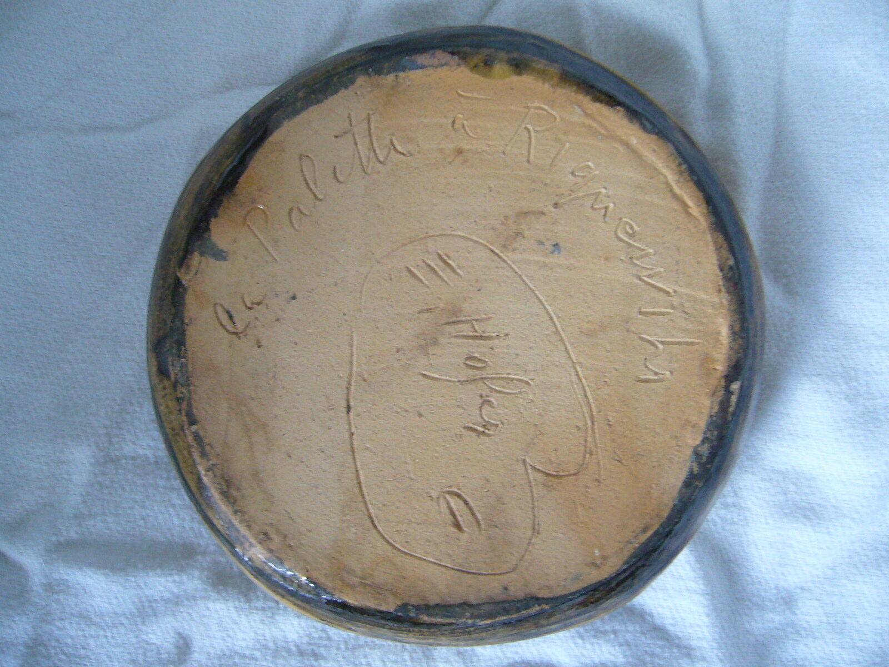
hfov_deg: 52.6
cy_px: 334
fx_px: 899
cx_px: 444
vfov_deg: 40.7
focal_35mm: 35
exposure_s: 1/15
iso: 160
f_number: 2.8
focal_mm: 5.8
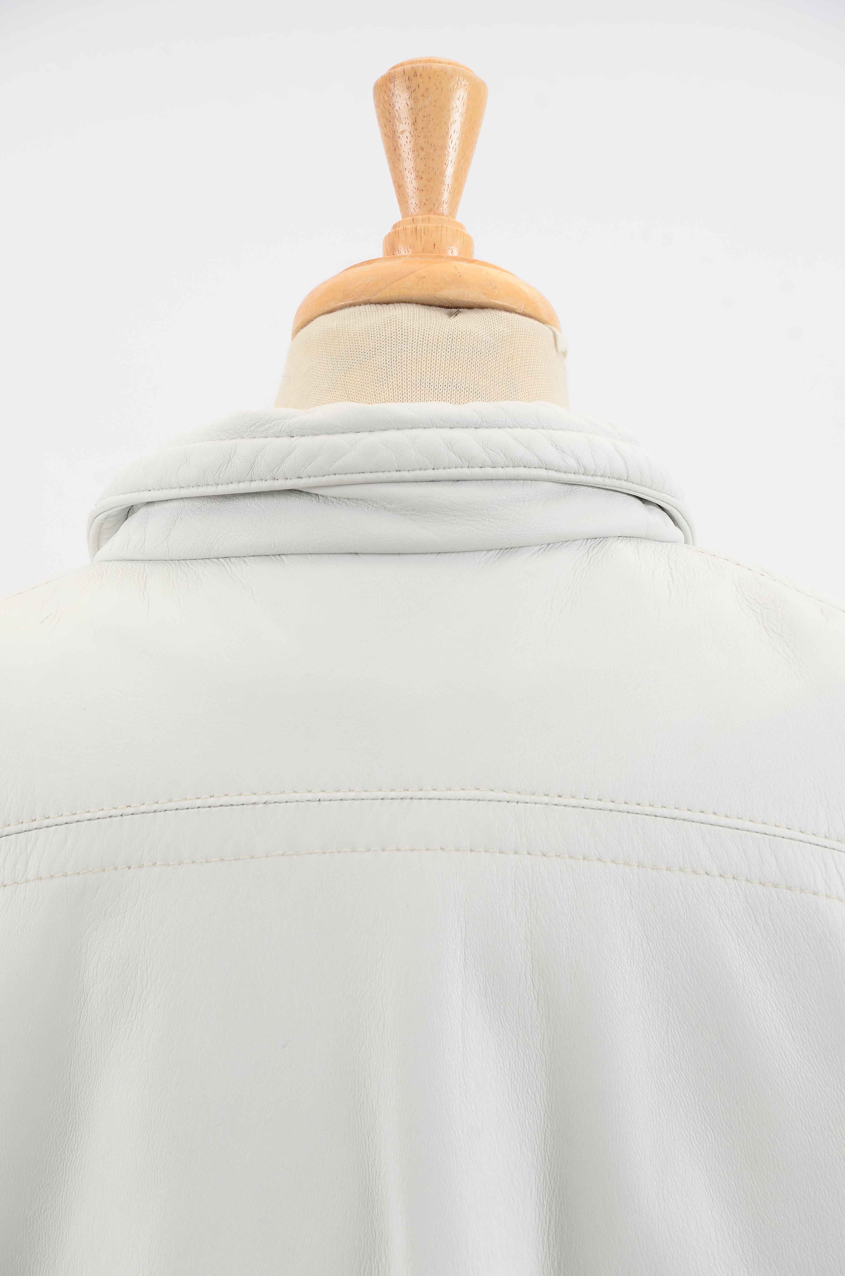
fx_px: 5570
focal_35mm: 158
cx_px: 422
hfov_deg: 8.7
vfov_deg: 13.1
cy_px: 638
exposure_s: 1/80
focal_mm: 105
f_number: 8
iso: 160
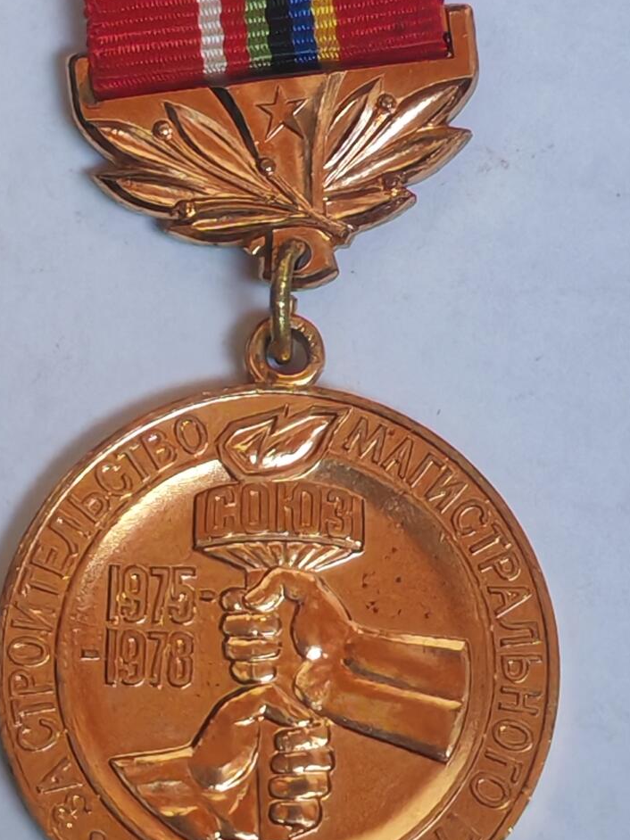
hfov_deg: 11.4
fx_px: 3156
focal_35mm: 130
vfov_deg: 15.1
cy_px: 277
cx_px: 282
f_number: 1.95
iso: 1000
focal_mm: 5.52
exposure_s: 1/33
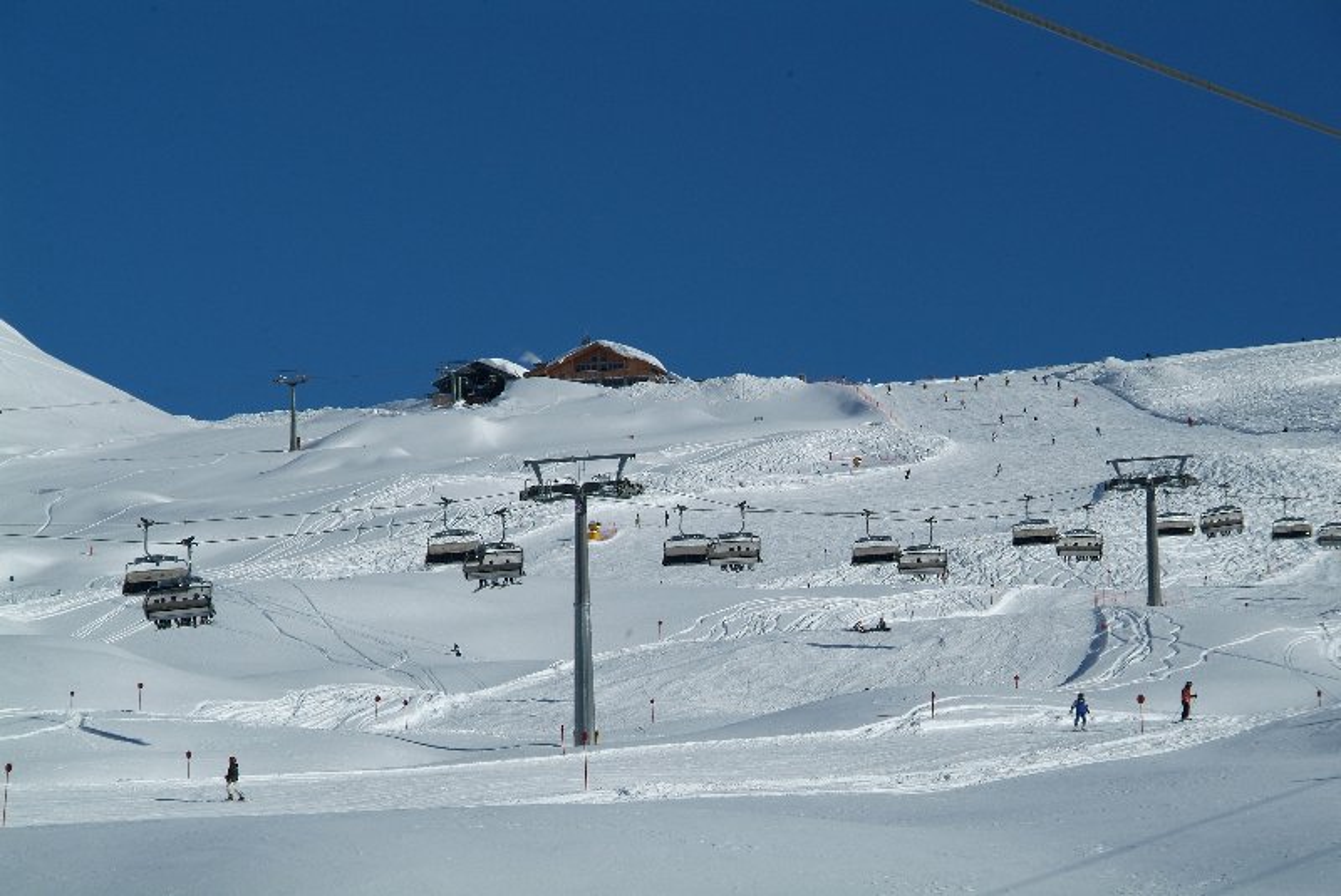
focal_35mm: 174
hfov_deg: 11.8
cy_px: 448
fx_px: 6487
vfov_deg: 7.9
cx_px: 670
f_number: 11
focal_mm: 116
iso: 400
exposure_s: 1/2000
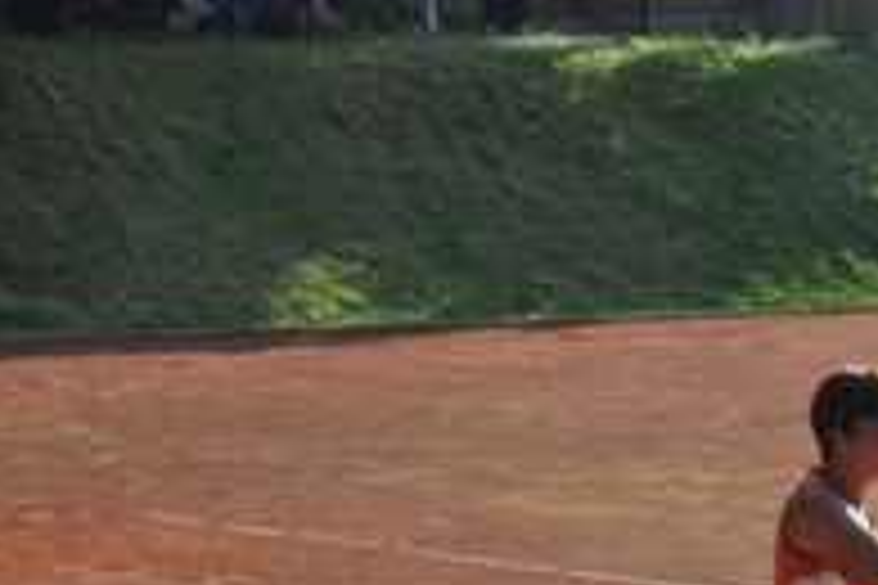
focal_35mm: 338
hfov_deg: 6.1
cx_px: 919
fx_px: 8243
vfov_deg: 4.1
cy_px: 594
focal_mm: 98
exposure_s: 1/1000
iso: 560
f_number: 5.6
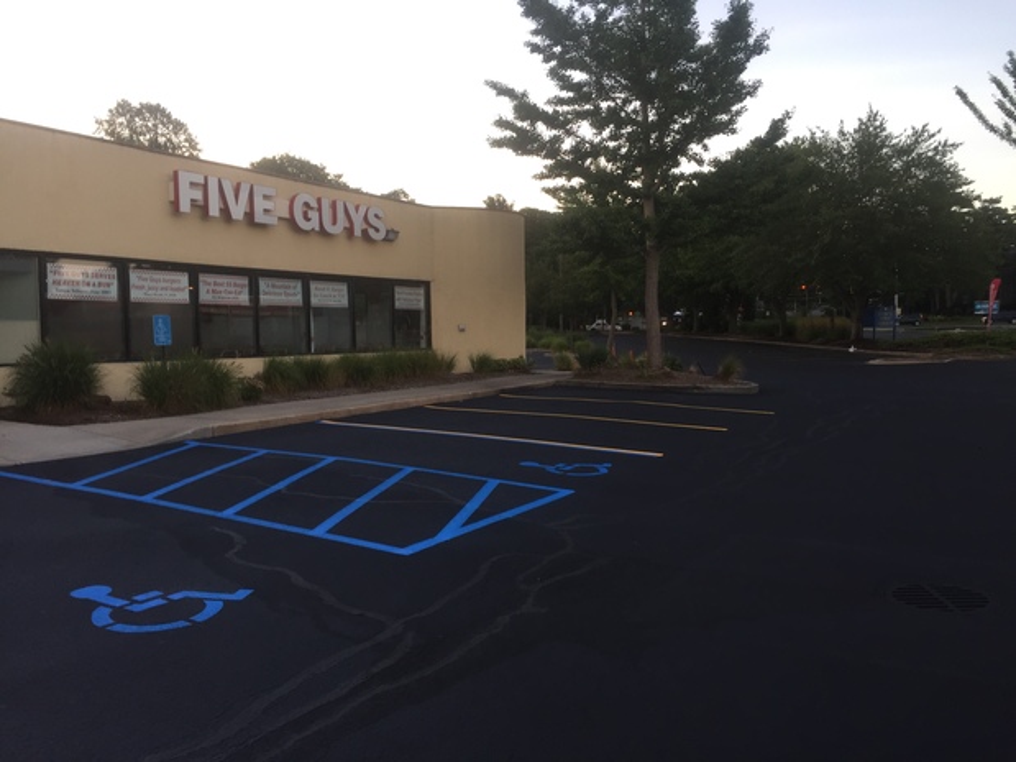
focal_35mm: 29
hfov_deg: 61.7
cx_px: 508
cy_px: 381
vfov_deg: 48.2
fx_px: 851
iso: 32
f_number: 2.2
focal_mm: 4.15
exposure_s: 1/60
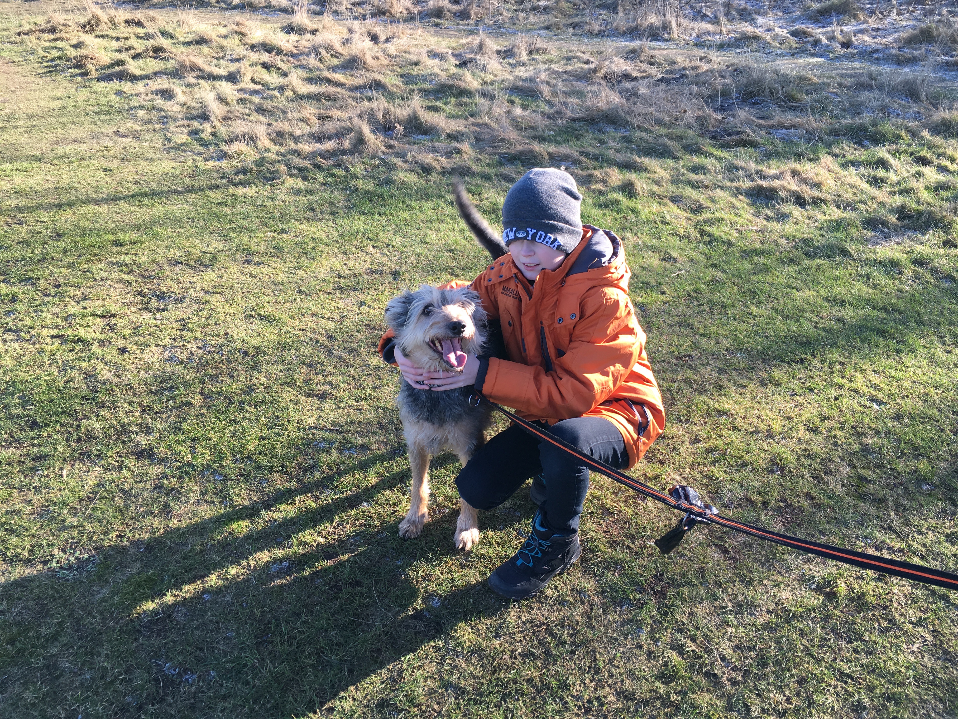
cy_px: 360
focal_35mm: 29
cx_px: 479
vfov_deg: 48.2
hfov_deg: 61.7
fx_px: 803
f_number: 2.2
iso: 25
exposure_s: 1/279
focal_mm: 4.15
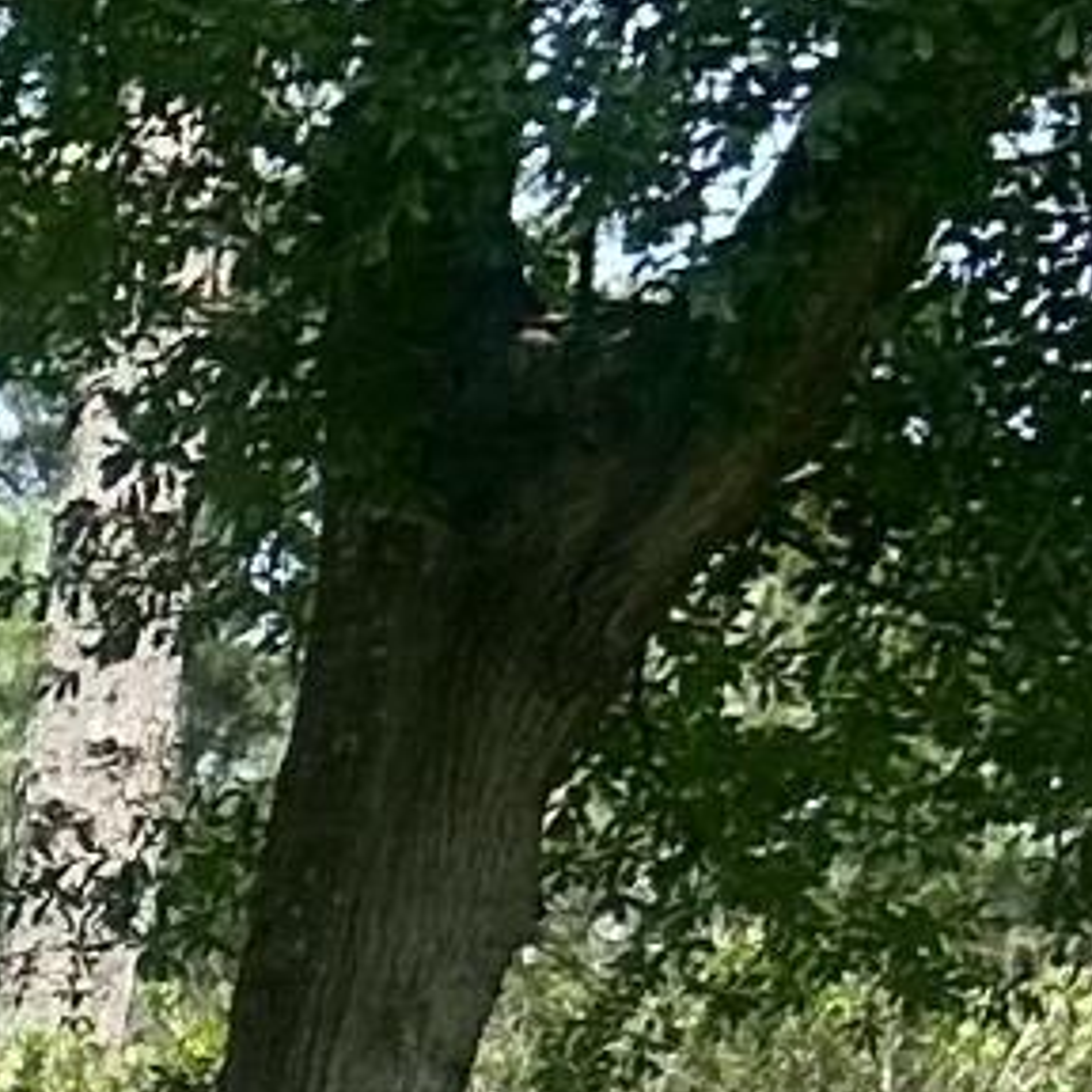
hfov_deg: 5.9
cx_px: -3632
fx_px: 8530
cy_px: 3223
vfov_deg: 6.7
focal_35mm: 239
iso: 50
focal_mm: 5.7
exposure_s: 1/1431
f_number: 1.5
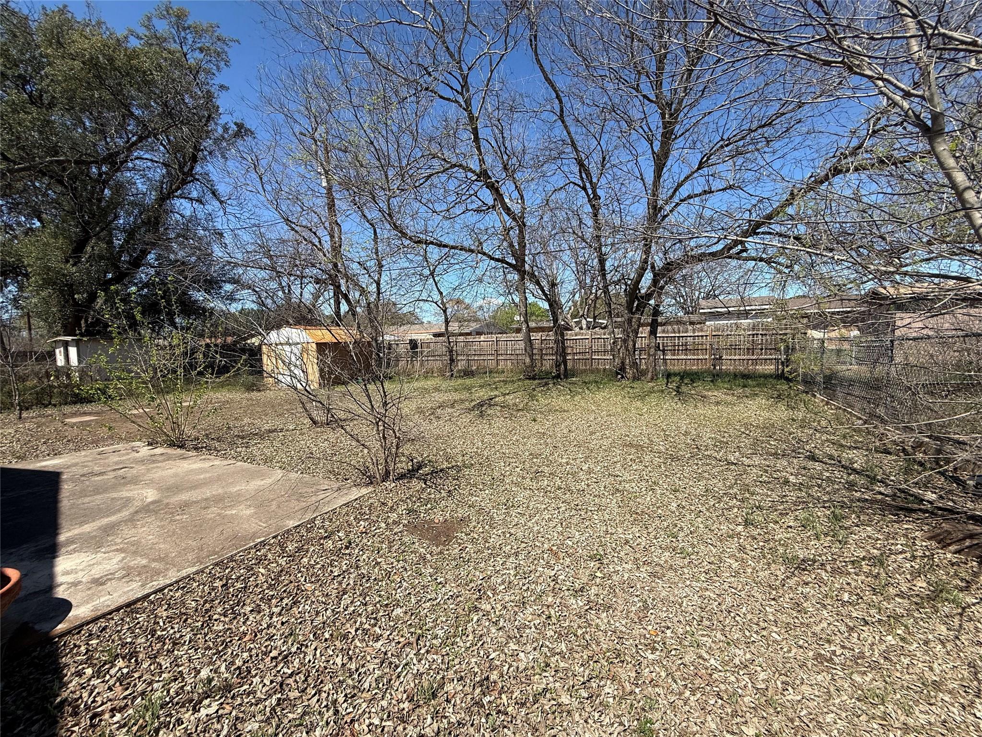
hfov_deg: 102.1
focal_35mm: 14
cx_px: 491
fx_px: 397
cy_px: 368
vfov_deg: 85.7
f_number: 2.2
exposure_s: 1/1656
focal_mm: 2.22
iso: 50
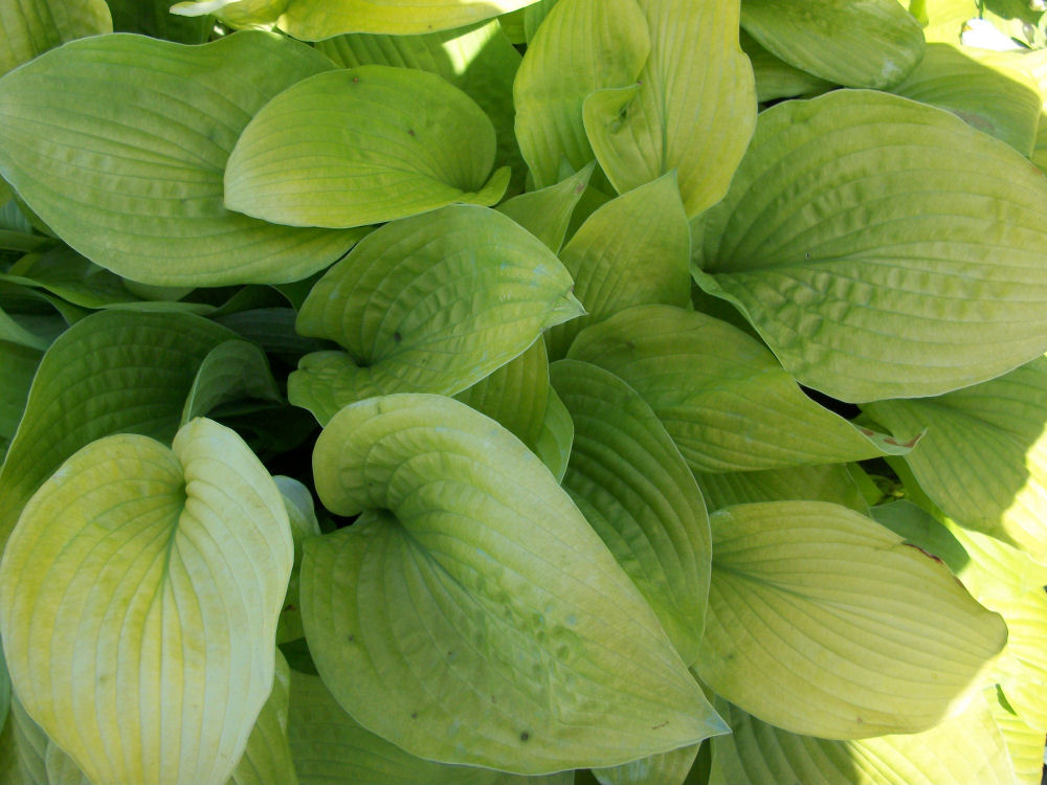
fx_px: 1059
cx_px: 524
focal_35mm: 35
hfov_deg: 52.6
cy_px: 392
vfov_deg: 40.7
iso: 140
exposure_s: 1/500
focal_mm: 6.3
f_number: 3.1
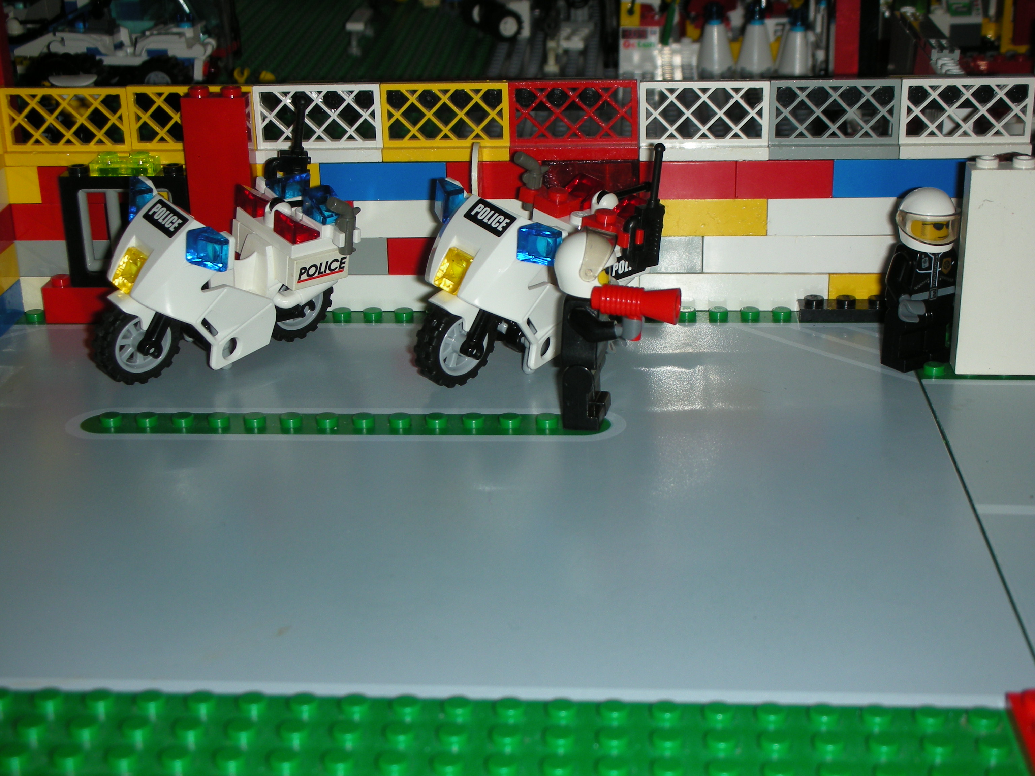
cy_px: 388
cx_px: 518
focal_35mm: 61
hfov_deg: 31.7
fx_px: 1824
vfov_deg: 24.0
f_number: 3.7
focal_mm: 10.1
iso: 50
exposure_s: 1/120
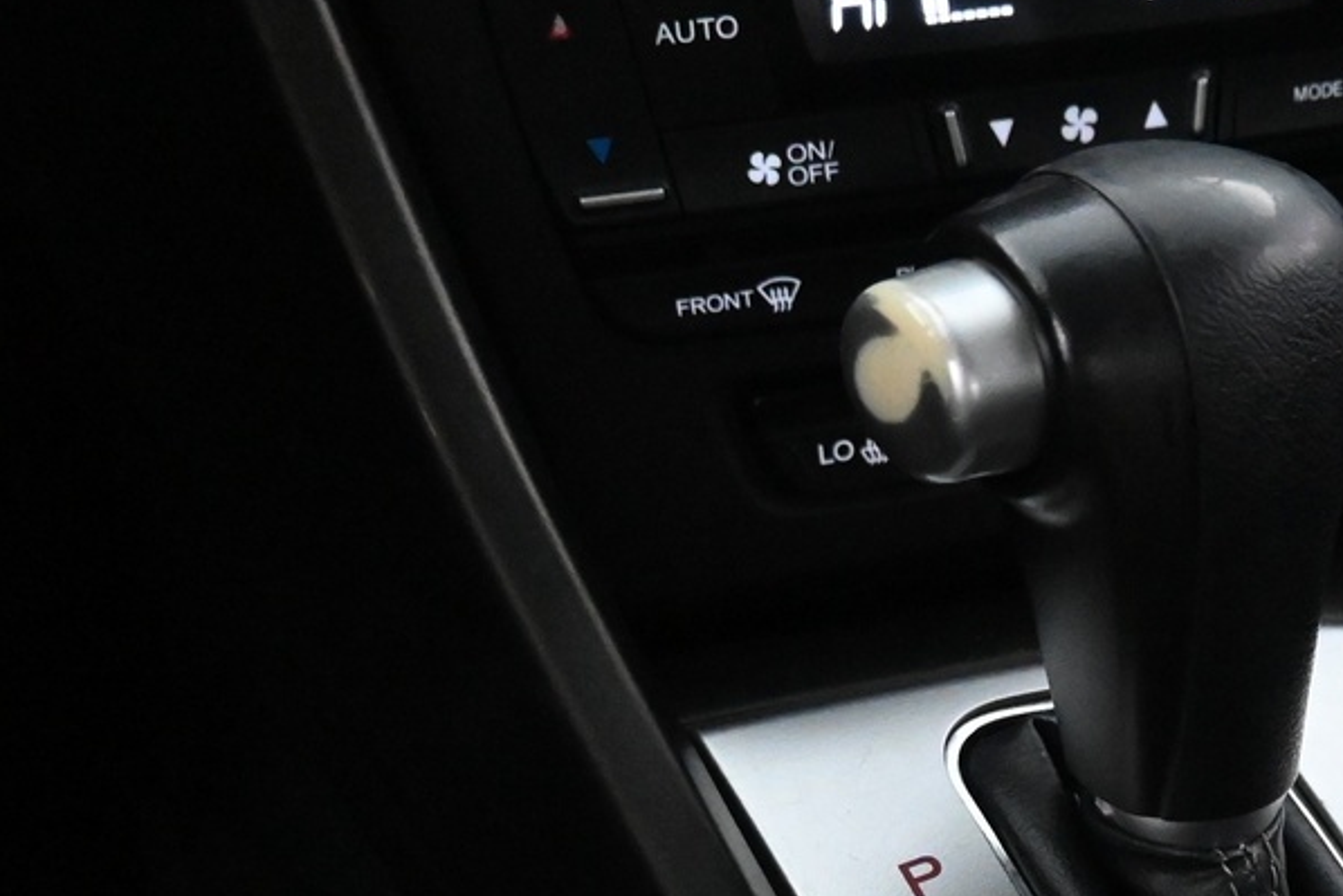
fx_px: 2425
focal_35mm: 65
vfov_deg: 20.4
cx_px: 1148
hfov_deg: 29.9
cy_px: 860
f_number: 3.5
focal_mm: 16
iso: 6400
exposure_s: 1/125
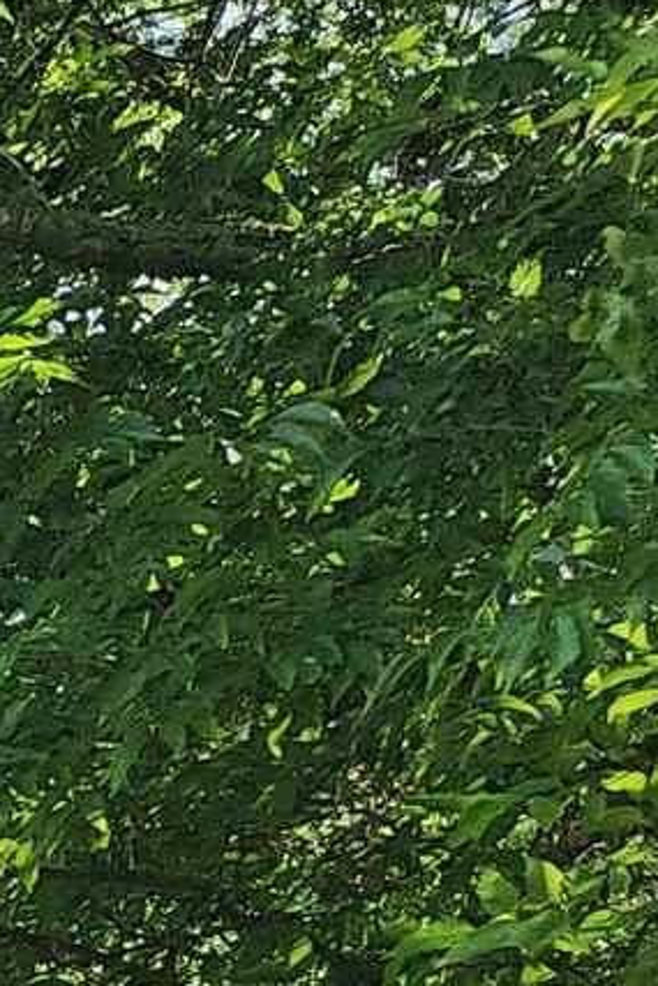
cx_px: -1295
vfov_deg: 14.2
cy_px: 1725
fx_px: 3534
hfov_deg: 8.8
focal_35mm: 129
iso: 12
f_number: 1.8
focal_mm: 6.4
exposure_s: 1/219
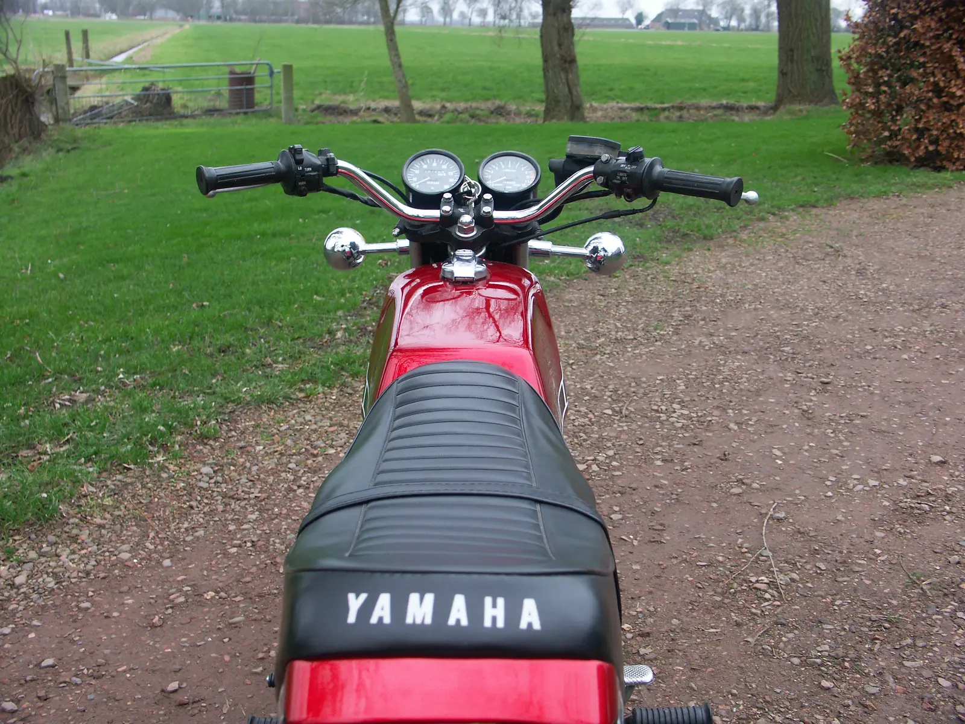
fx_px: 976
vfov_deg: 40.7
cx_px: 482
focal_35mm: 35
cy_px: 362
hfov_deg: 52.6
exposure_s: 1/40
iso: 100
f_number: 2.8
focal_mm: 9.14
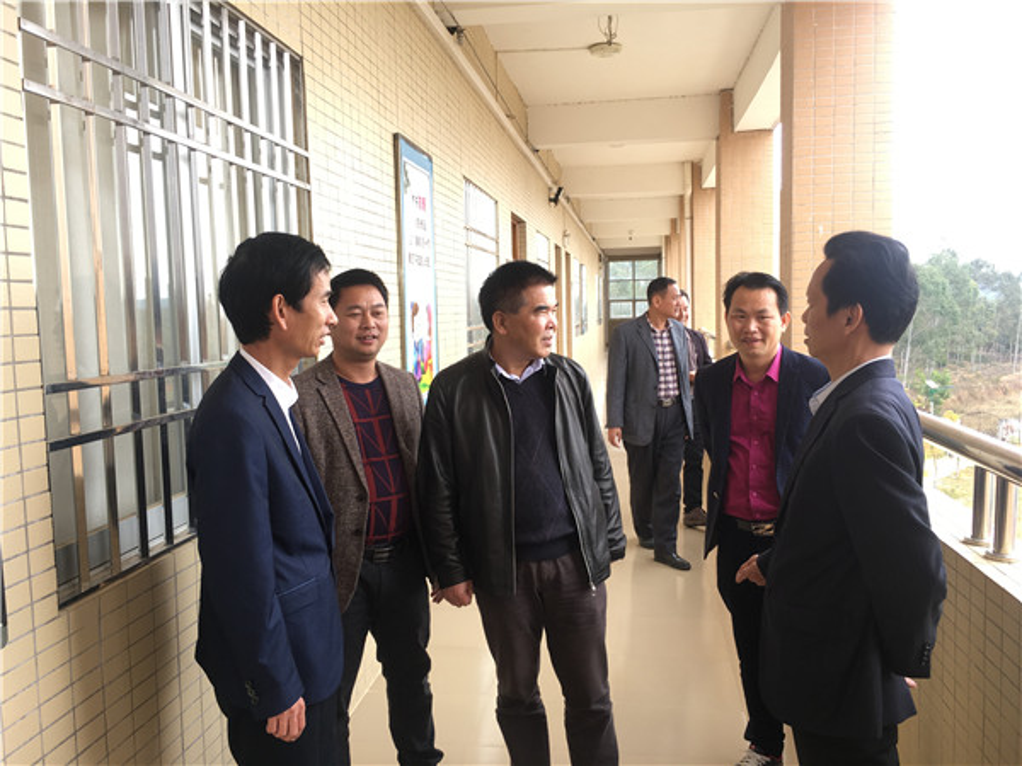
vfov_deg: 48.2
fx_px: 856
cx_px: 511
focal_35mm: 29
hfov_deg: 61.7
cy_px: 383
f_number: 2.2
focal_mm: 4.15
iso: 25
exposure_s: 1/102
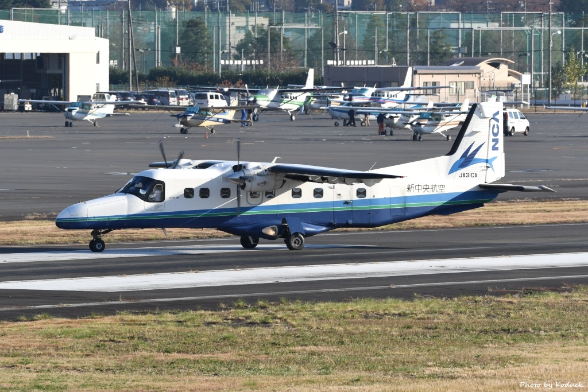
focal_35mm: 480
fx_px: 7841
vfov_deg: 2.9
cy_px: 196
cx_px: 294
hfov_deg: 4.3
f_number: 8
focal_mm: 320
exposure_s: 1/800
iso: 400
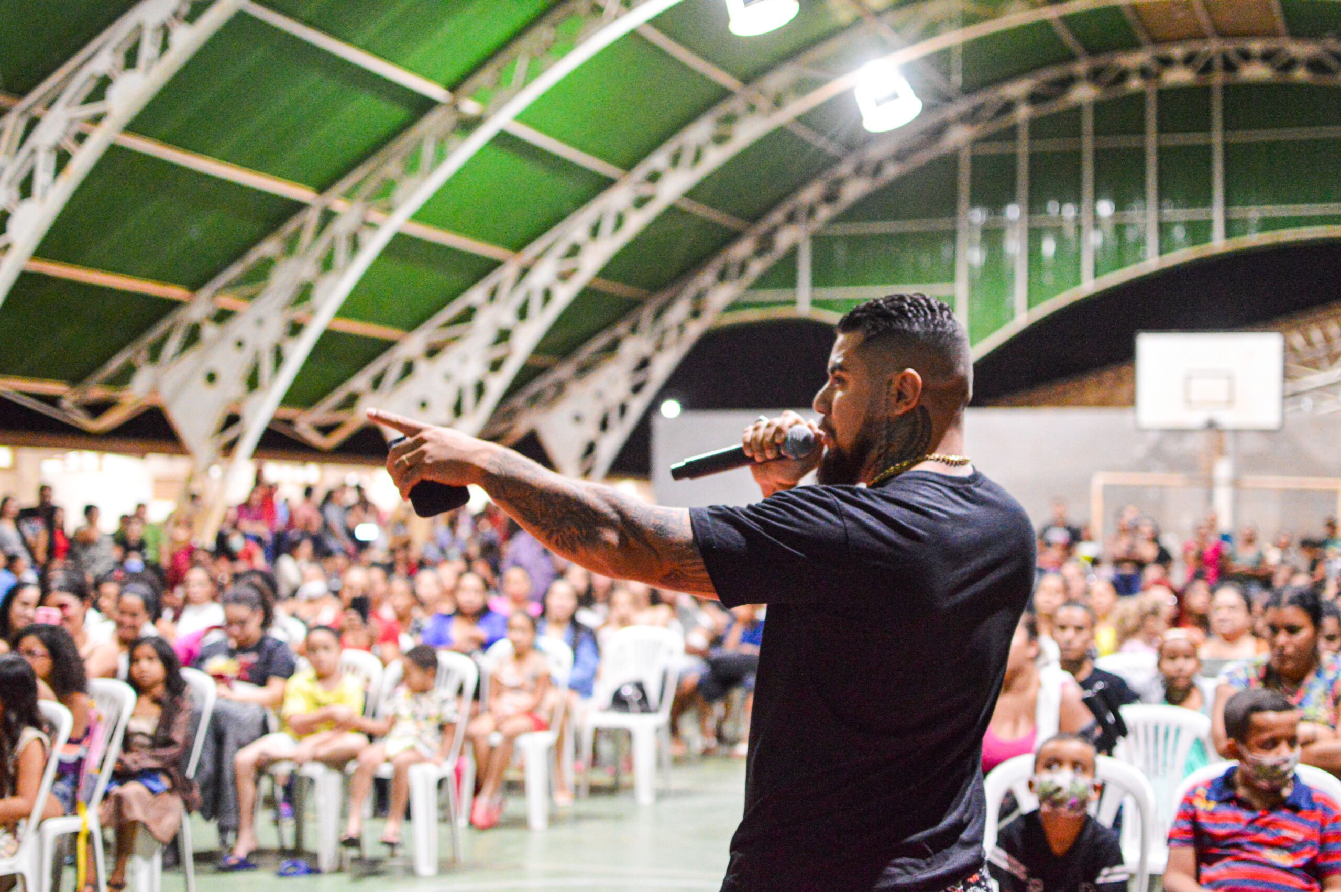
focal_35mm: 52
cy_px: 446
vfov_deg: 25.7
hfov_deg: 37.9
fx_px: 1954
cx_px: 670
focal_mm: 35
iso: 3200
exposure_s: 1/100
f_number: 2
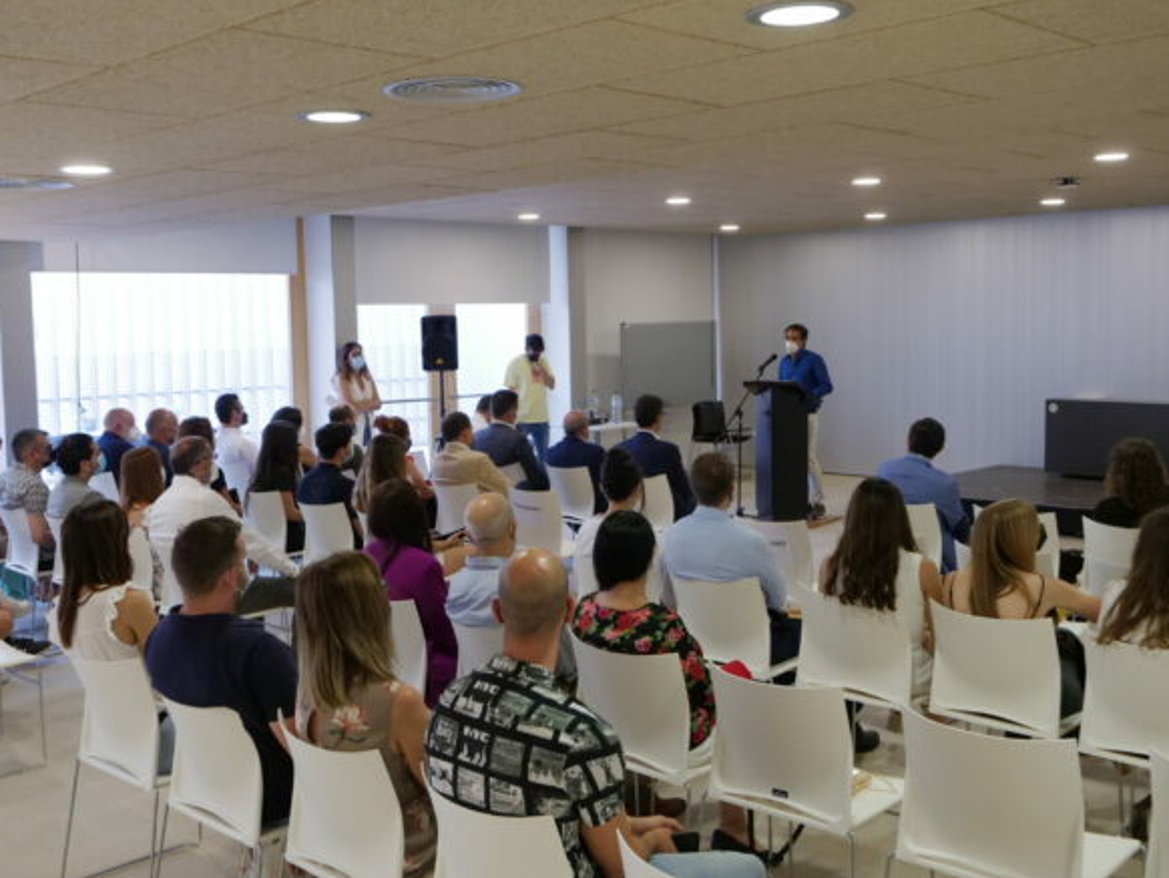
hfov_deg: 48.9
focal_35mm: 38
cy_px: 422
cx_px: 528
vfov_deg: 37.7
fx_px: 1284
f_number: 4
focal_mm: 17
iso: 2000
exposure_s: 1/125
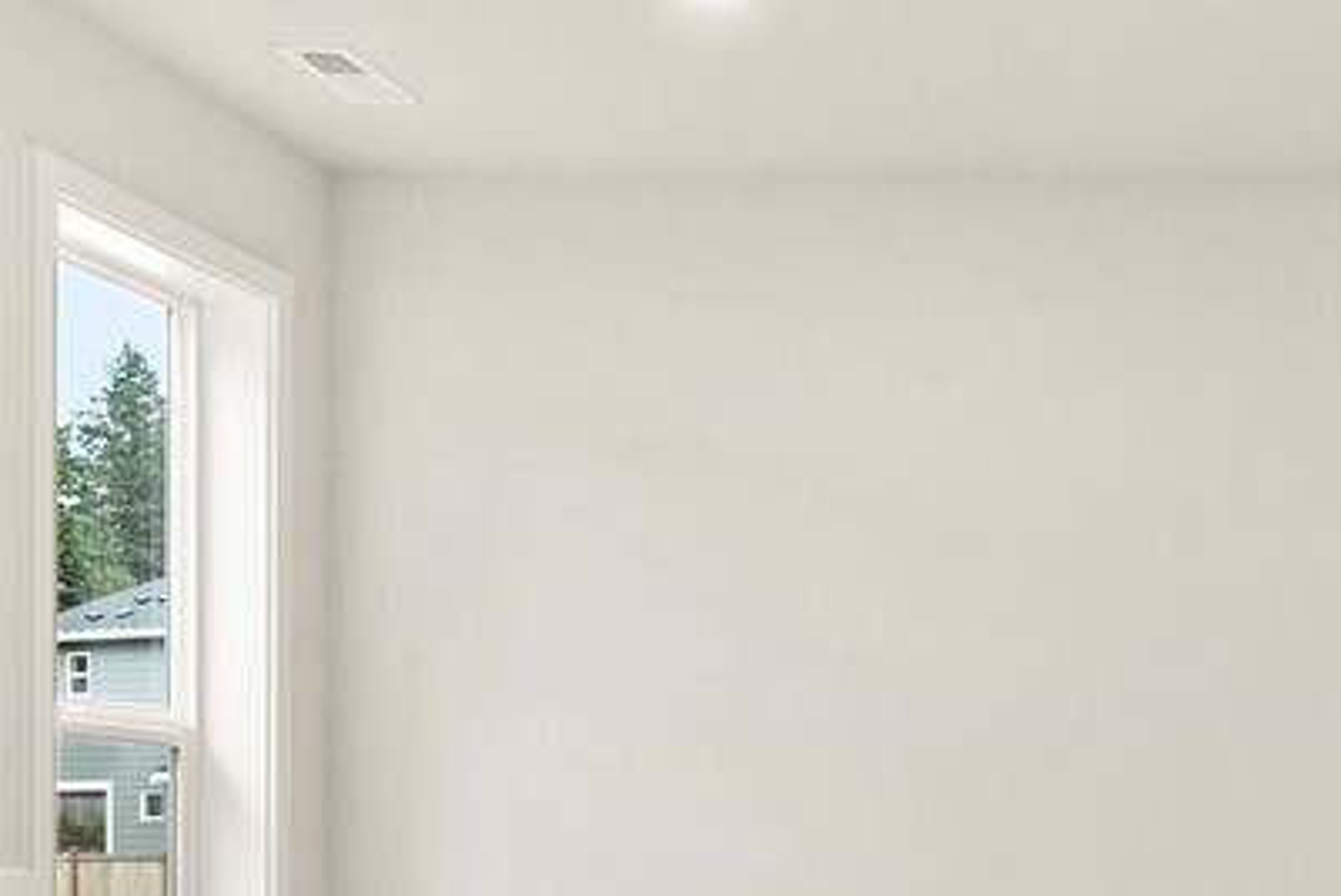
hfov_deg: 32.8
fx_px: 2050
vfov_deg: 23.5
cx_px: 1389
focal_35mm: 55
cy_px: 926
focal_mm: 13
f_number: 6.3
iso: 100
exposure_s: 1/60
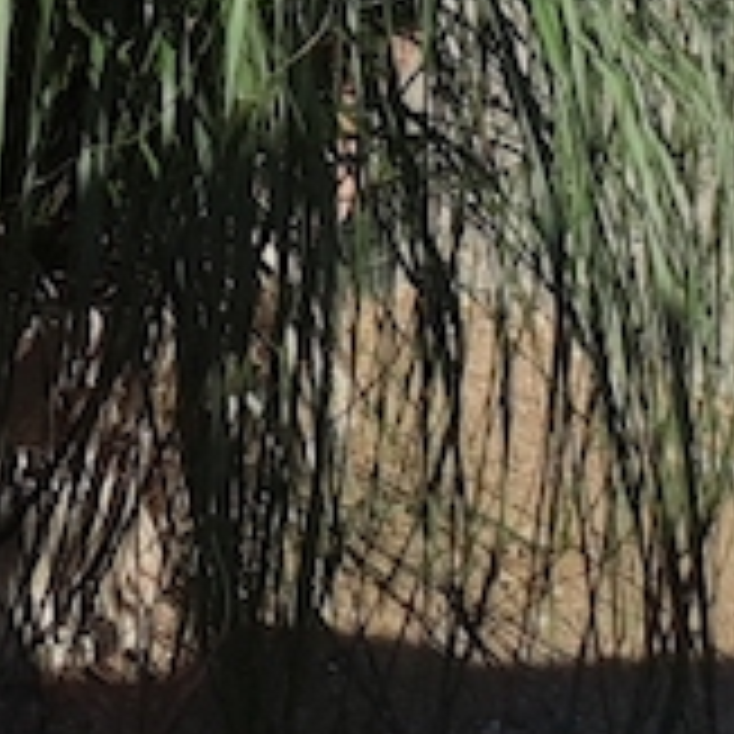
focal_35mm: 173
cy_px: -1189
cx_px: -1626
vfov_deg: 8.9
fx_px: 4150
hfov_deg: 8.2
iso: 30
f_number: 2
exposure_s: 1/1250
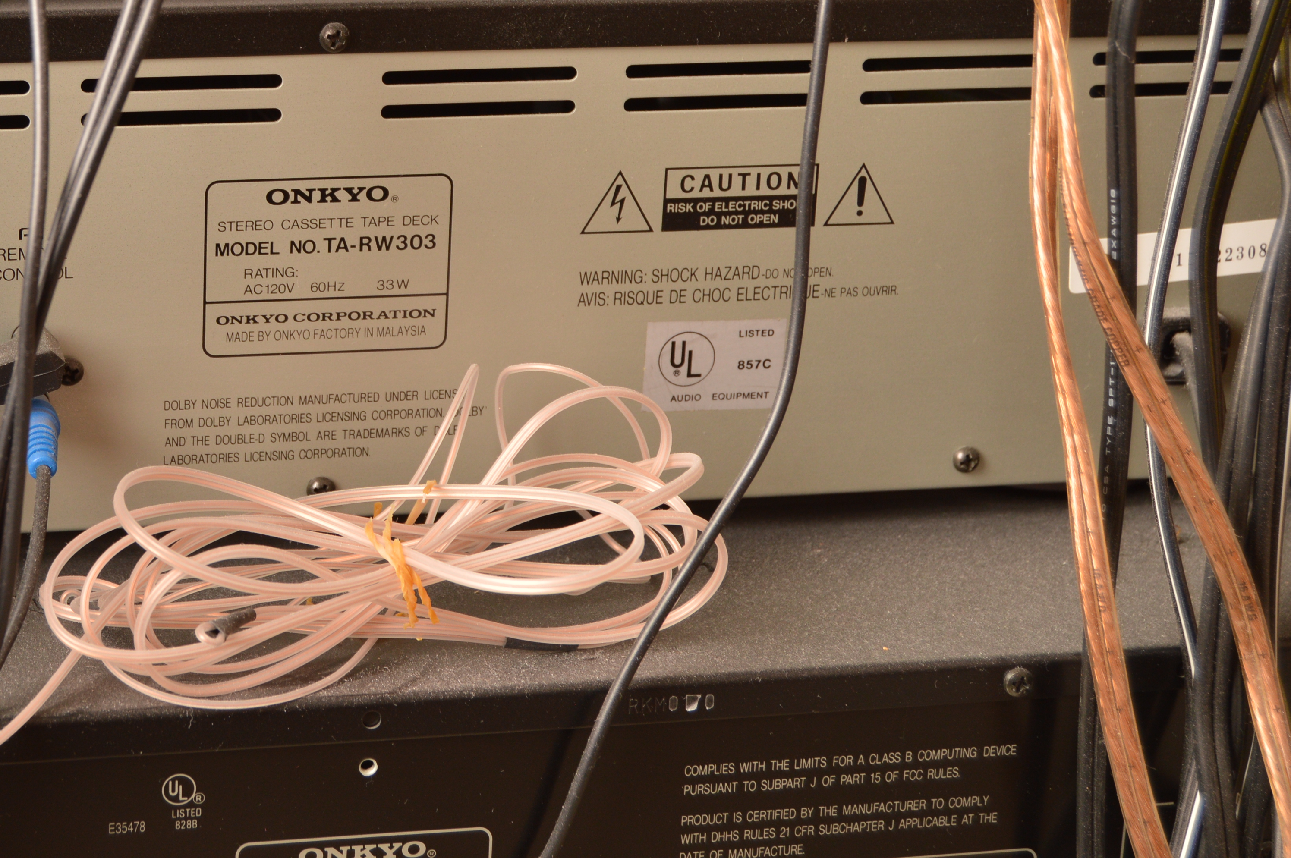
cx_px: 324
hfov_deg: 21.3
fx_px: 3404
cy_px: 242
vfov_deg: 14.3
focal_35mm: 95
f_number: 6.3
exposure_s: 1/160
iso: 200
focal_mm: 42
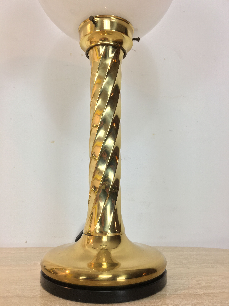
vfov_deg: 61.7
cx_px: 114
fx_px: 256
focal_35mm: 29
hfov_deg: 48.2
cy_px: 153
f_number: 2.2
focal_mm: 4.15
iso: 25
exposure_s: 1/33
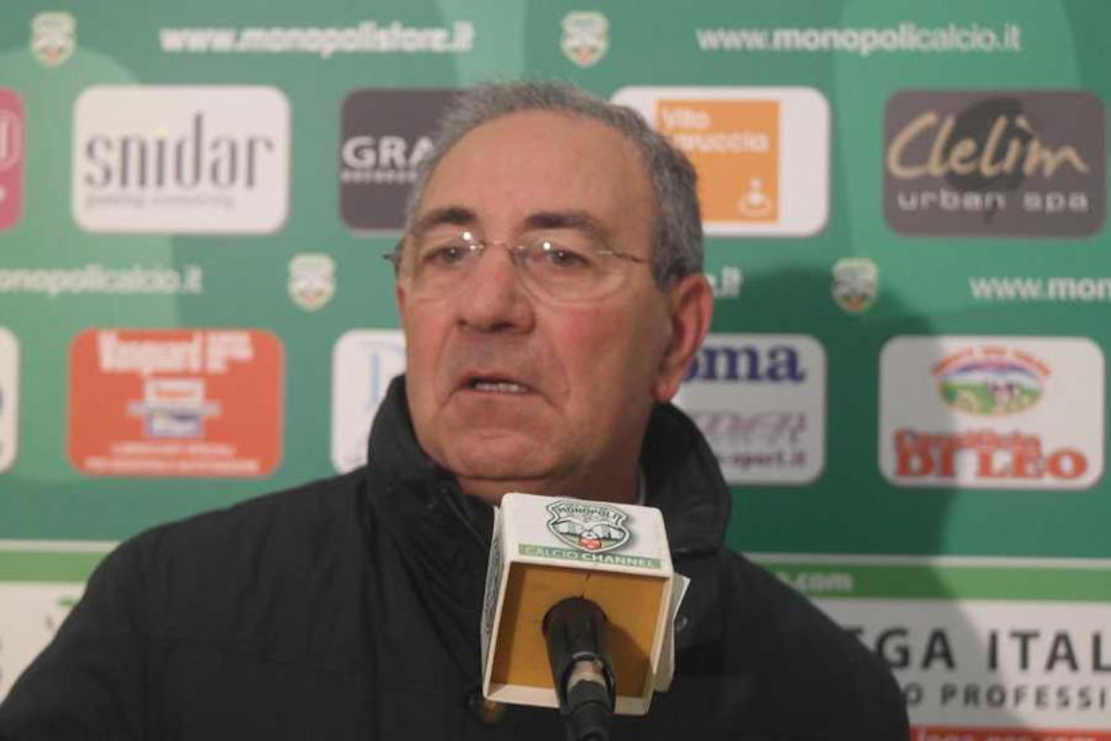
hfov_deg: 19.1
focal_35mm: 107
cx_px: 556
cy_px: 370
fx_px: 3302
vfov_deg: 12.8
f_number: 4.5
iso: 800
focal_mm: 70
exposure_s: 1/50
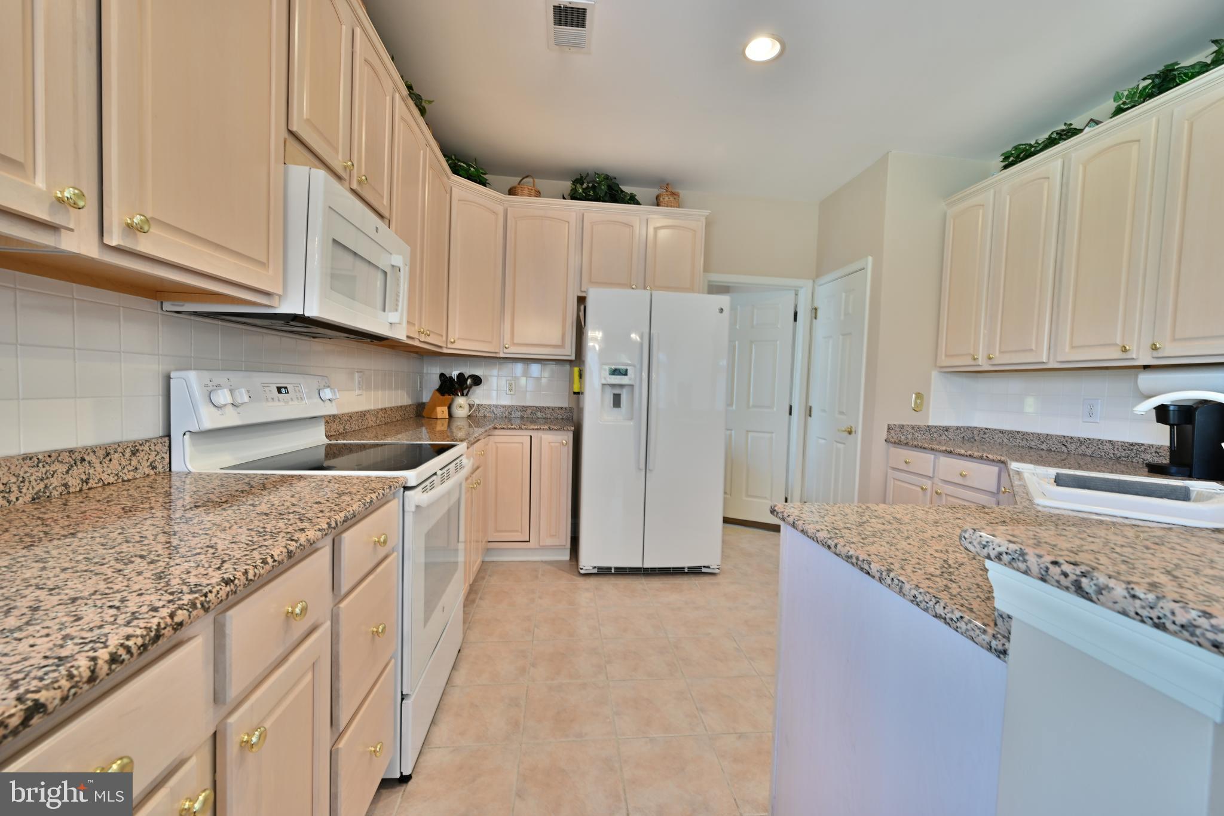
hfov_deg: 104.3
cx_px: 612
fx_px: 476
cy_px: 408
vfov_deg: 81.2
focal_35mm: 14
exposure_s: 1/2
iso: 100
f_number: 8
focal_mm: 14
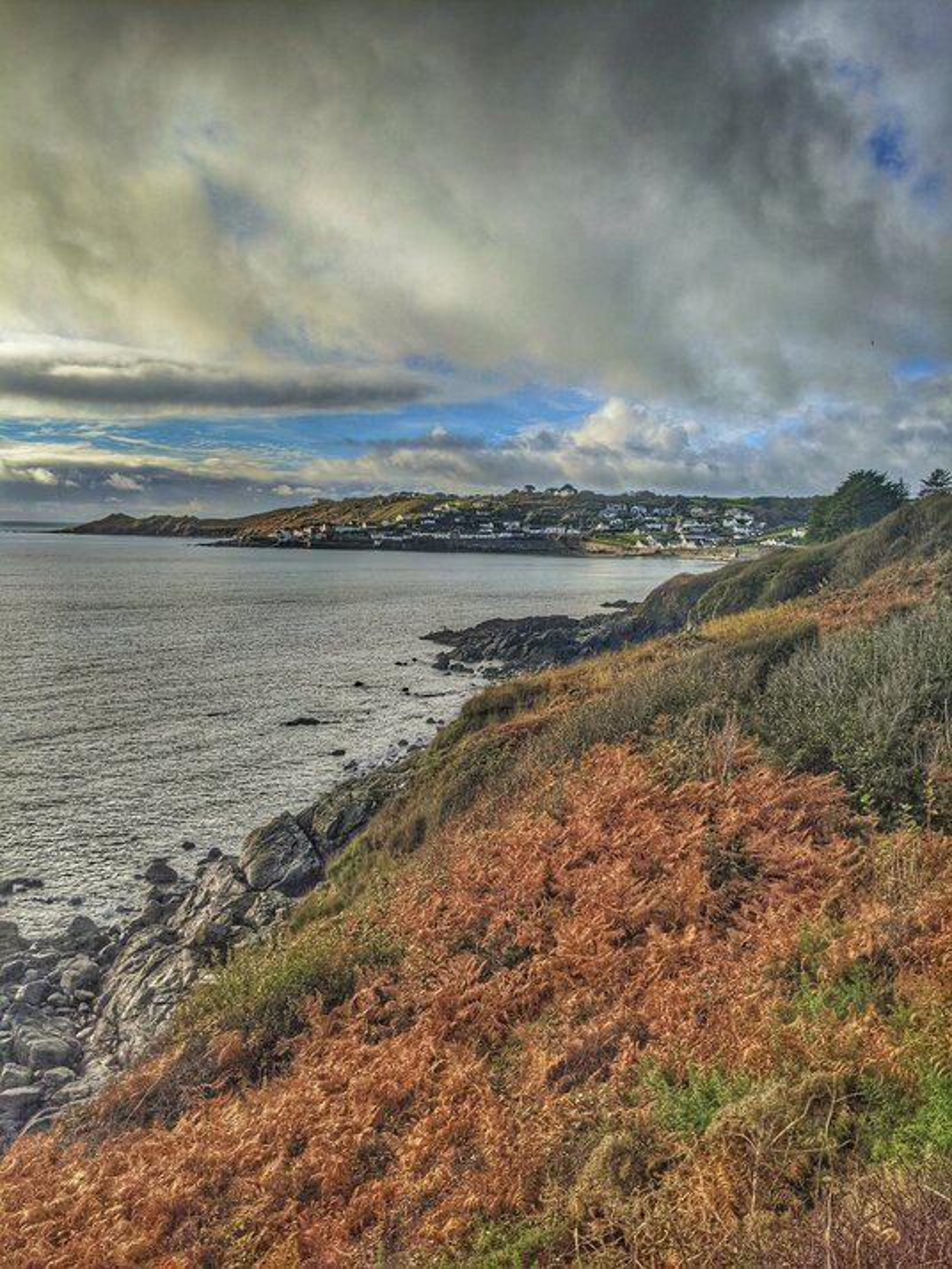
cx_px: 476
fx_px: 989
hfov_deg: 51.4
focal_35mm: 27
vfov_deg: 65.3
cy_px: 634
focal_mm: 4.44
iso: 58
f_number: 1.8
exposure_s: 1/2933
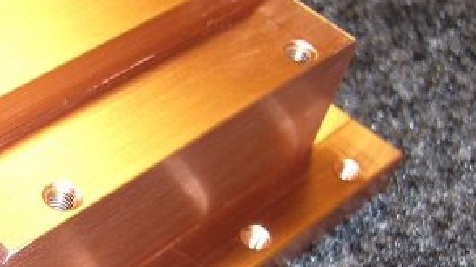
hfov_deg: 24.0
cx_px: -40
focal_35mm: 83
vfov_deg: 14.5
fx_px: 1047
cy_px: 159
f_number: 2.8
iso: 80
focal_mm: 5.8
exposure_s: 1/30
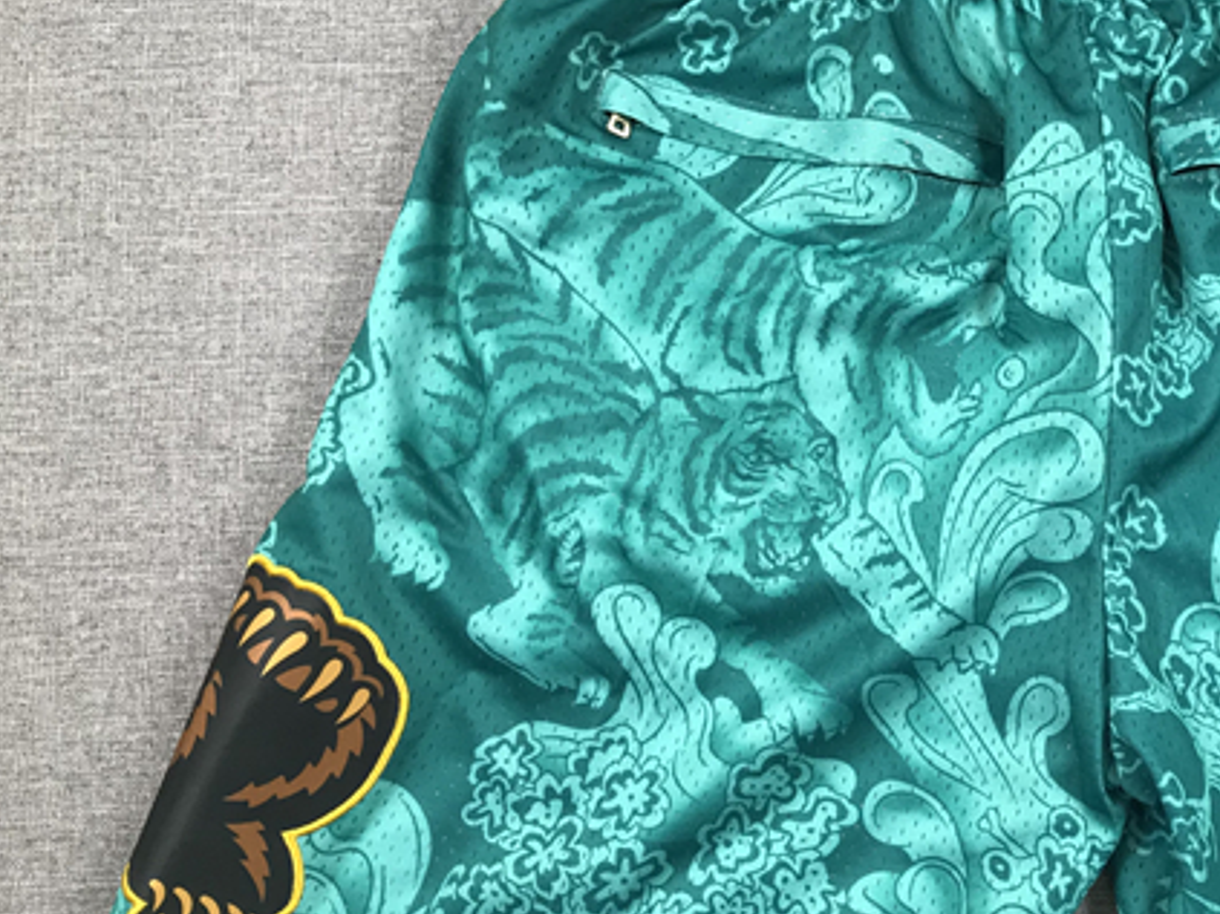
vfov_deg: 27.4
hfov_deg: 34.3
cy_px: 551
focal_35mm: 53
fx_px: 1867
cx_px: 1082
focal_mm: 3.99
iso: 40
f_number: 1.8
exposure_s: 1/100
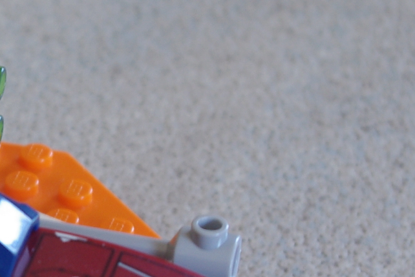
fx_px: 2870
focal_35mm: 249
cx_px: -271
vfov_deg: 5.5
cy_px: 283
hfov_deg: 8.0
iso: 200
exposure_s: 1/8
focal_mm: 35
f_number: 5
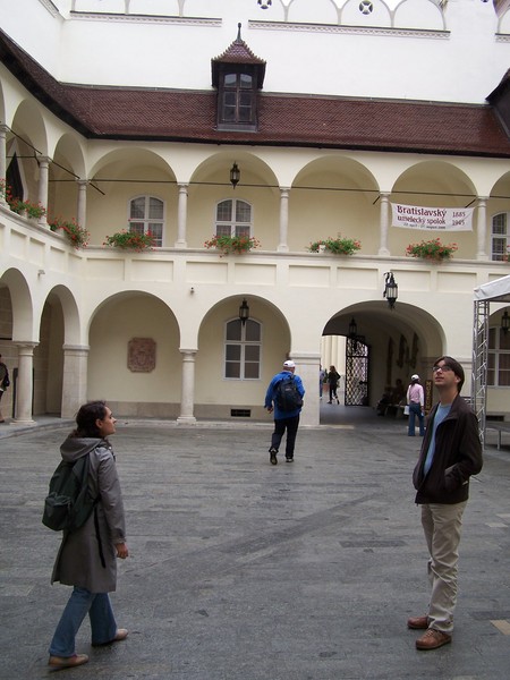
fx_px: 786
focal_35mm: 40
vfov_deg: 46.8
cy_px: 340
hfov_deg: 36.0
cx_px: 255
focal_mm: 6.7
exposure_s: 1/200
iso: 80
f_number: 2.8
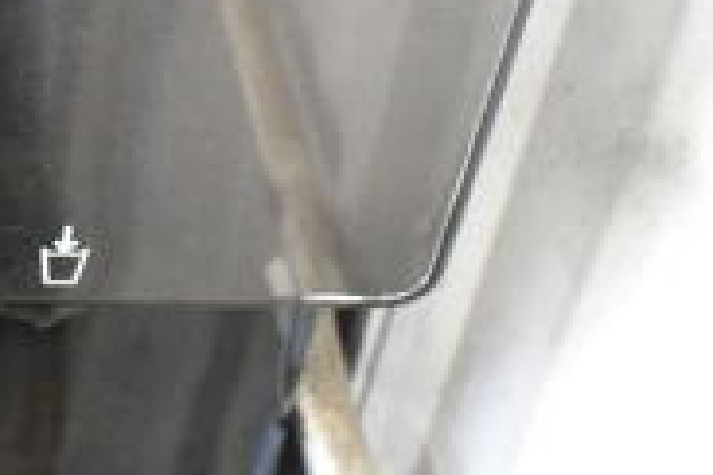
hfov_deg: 21.5
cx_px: -70
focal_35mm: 90
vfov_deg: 14.0
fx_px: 1782
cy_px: -288
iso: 6400
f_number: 4
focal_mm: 18
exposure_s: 1/60
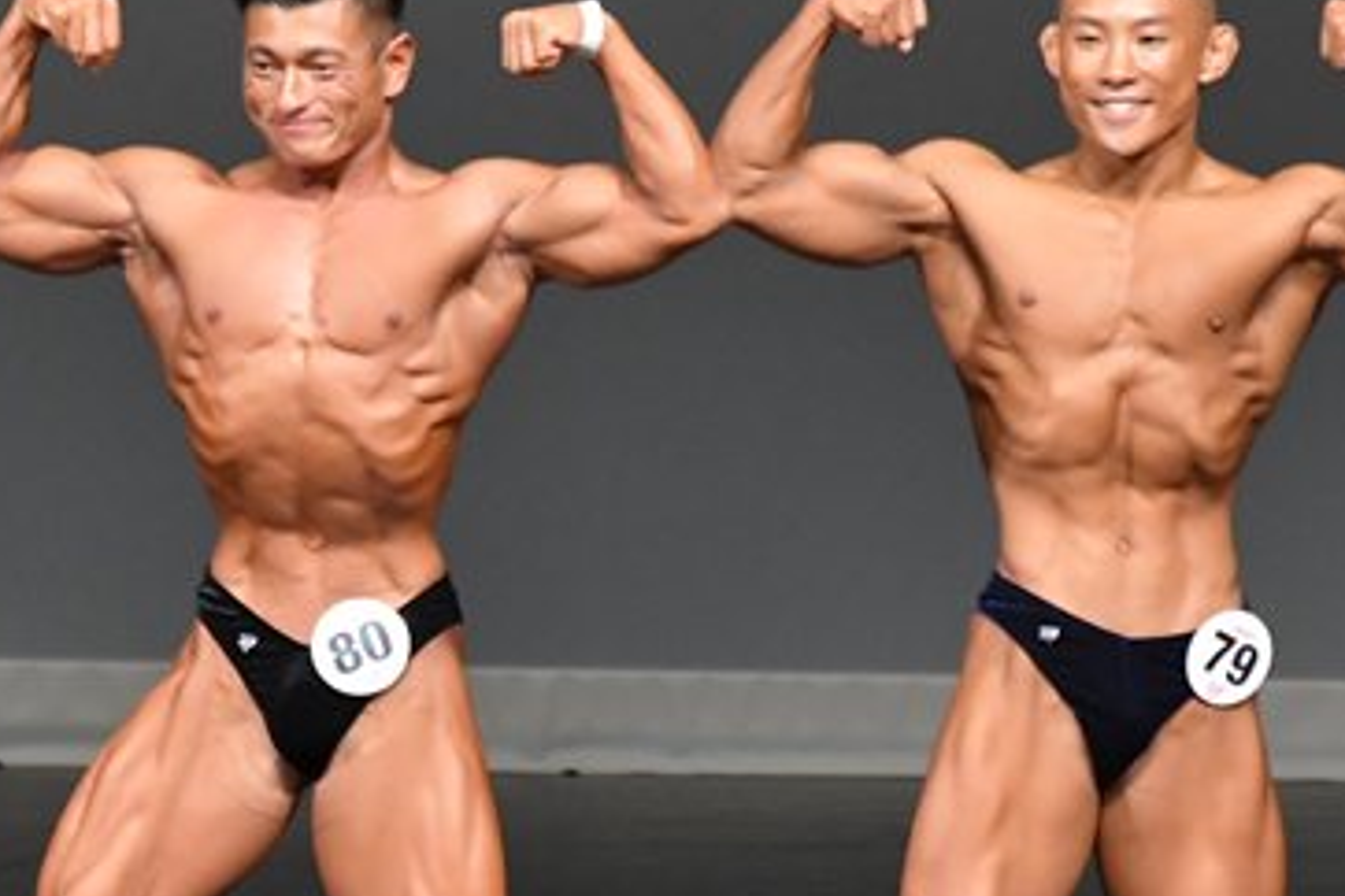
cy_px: 666
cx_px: 613
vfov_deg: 1.7
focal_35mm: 801
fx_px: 29924
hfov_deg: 2.6
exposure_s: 1/400
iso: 5000
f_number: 5.6
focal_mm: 250
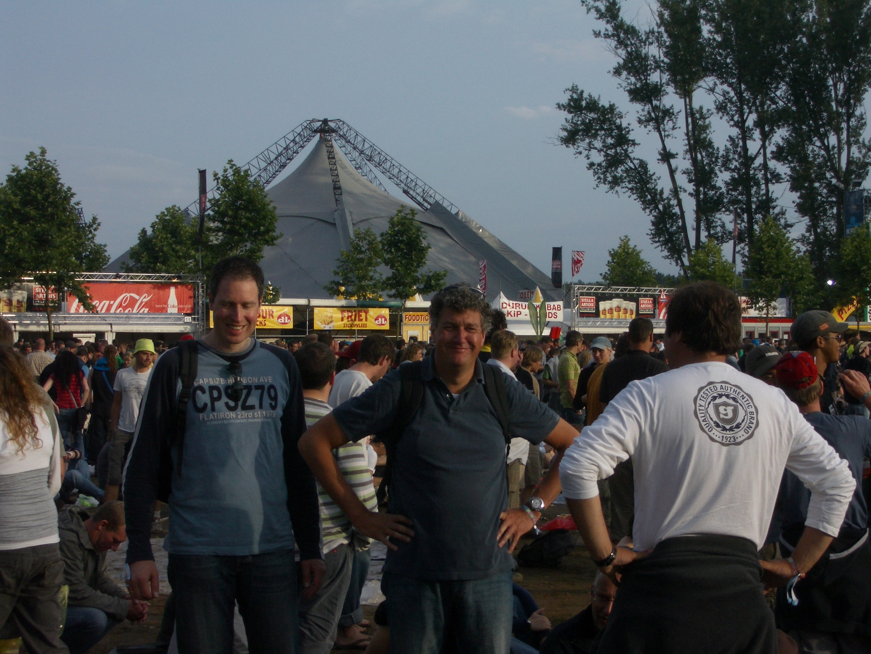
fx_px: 1862
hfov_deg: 26.3
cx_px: 436
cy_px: 327
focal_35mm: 74
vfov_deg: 19.9
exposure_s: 1/320
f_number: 6.2
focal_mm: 12.2
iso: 50
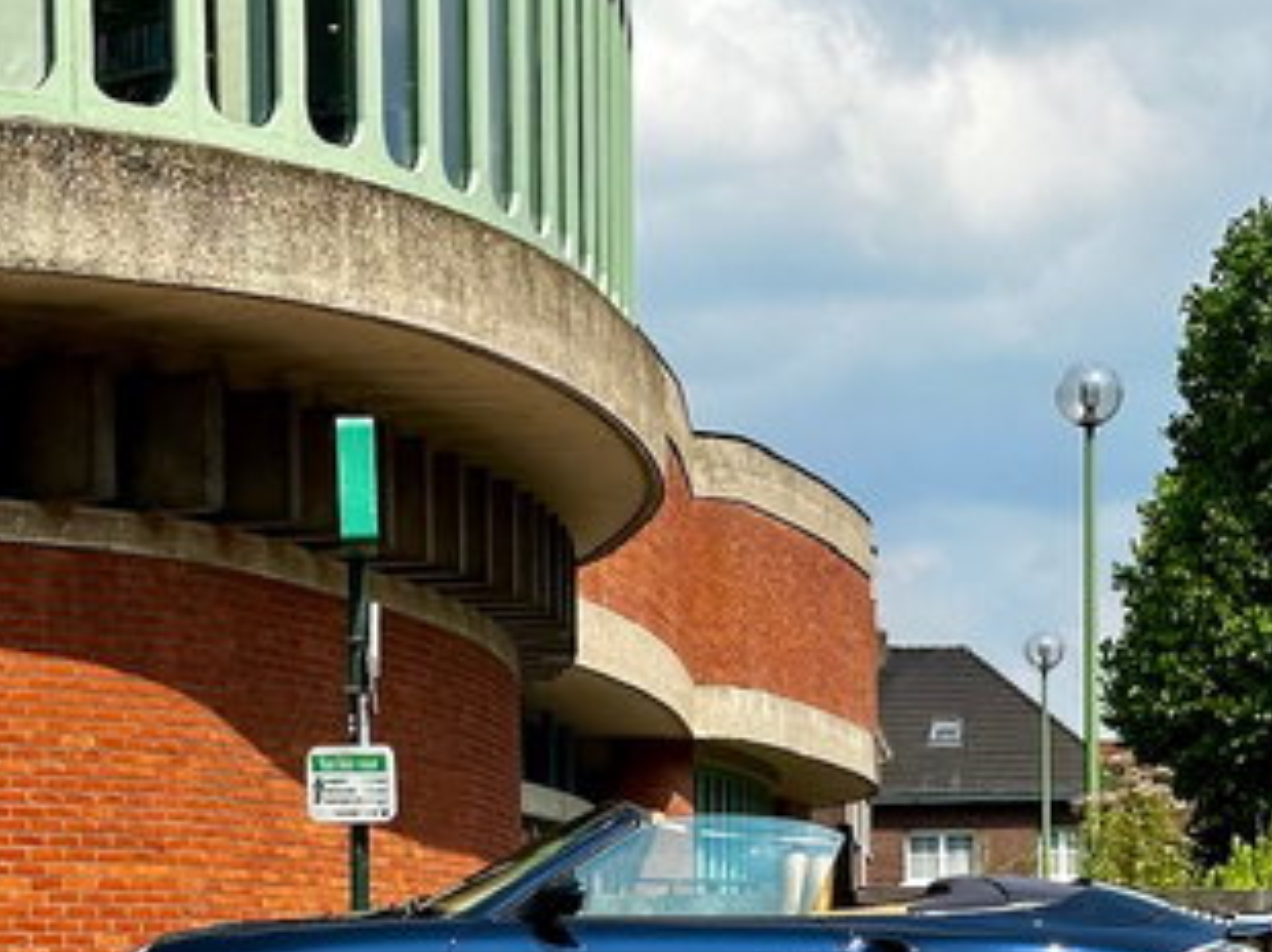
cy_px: 1042
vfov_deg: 12.2
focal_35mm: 119
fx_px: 4369
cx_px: 624
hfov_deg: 16.6
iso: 64
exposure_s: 1/3367
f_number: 1.78
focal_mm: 6.86
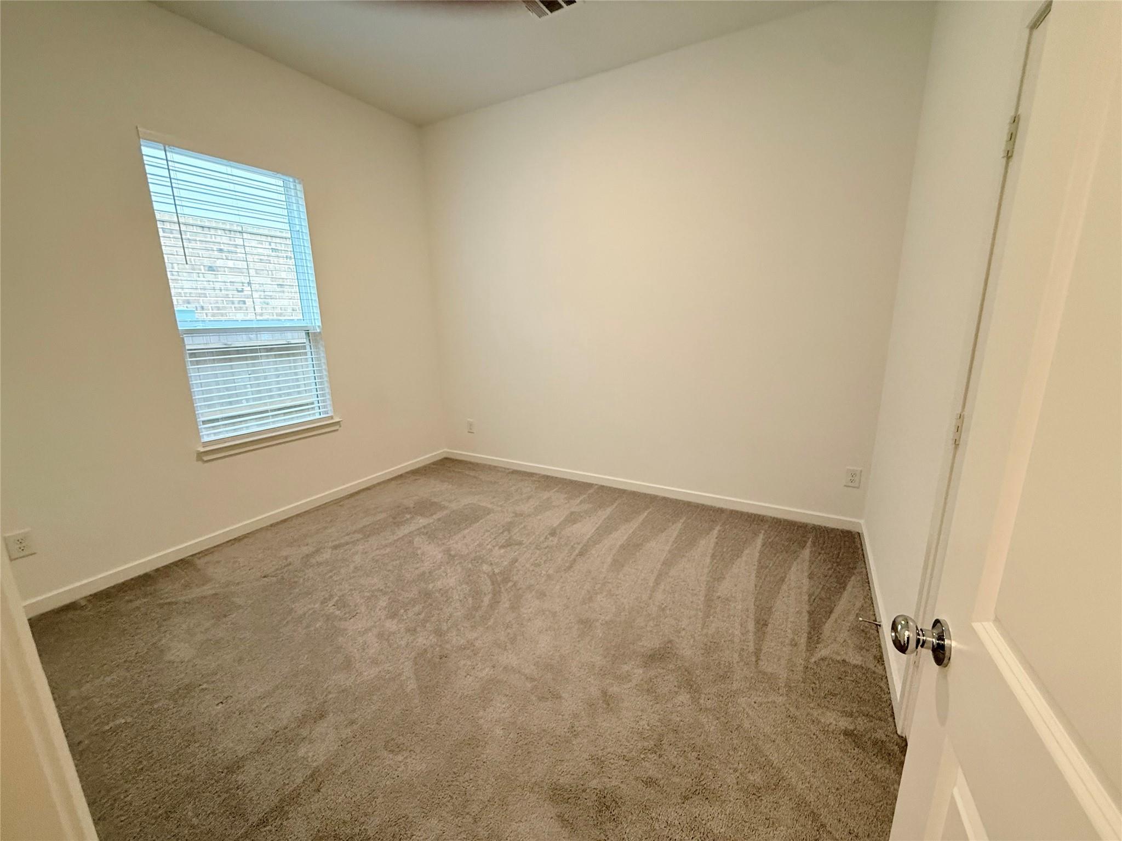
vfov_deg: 85.7
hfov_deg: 102.1
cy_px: 420
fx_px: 454
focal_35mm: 14
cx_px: 561
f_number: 2.2
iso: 250
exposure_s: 1/60
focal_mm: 2.22
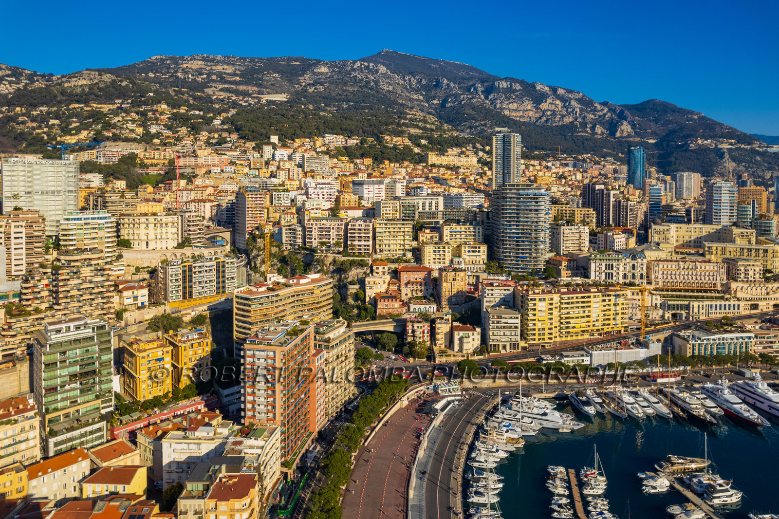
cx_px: 390
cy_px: 260
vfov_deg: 57.2
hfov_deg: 78.6
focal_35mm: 22
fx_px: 476
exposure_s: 1/240
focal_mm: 8.4
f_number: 2.8
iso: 100
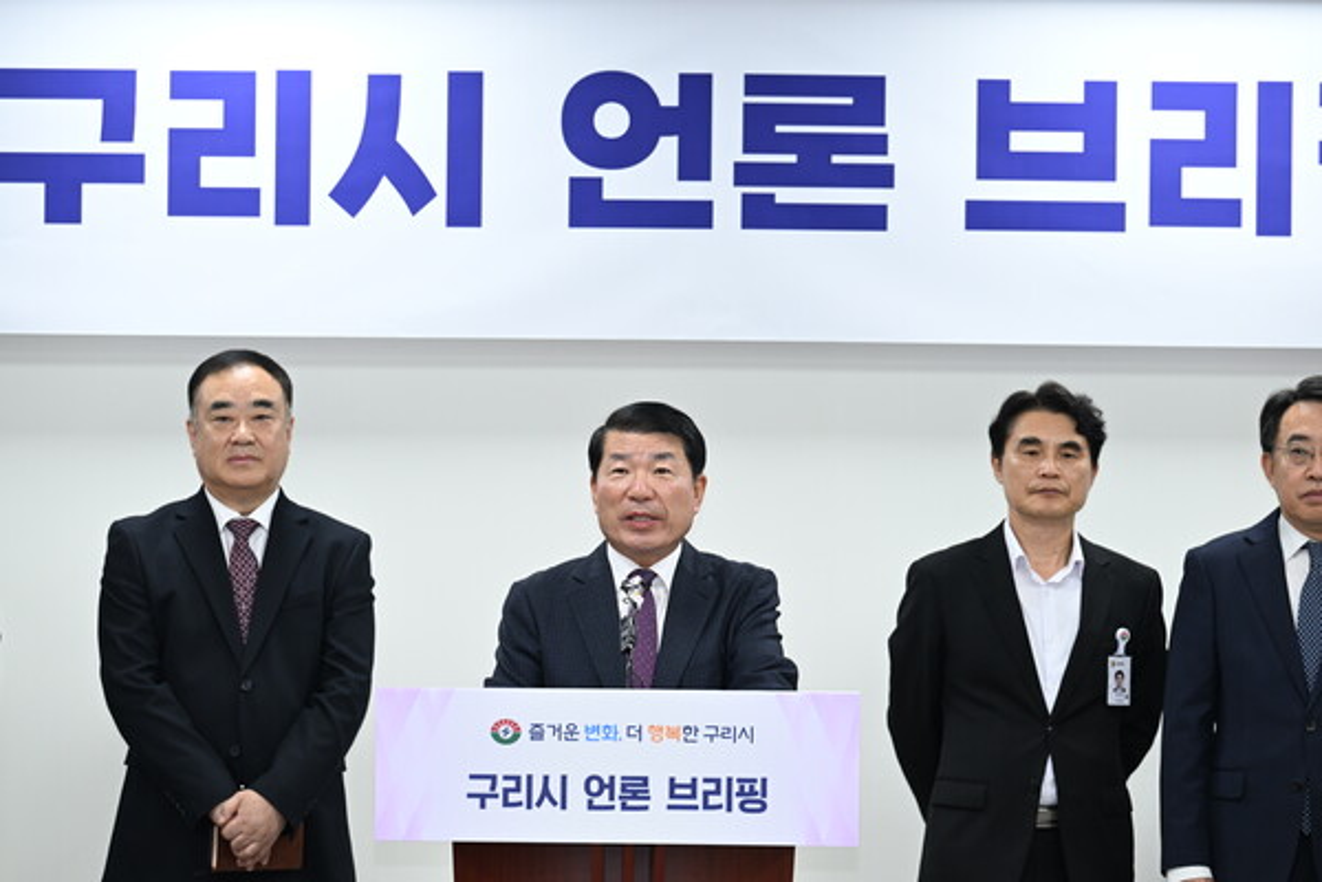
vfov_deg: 6.9
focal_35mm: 200
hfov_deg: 10.3
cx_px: 661
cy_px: 441
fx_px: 7344
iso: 1000
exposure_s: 1/125
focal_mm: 200
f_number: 5.6
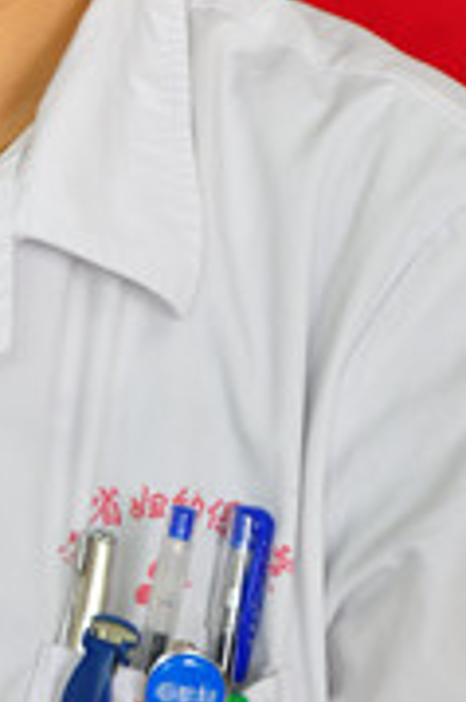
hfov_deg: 4.8
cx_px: -35
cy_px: -108
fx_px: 5510
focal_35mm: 283
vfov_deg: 7.2
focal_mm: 75
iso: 400
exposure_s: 1/10
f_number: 5.3
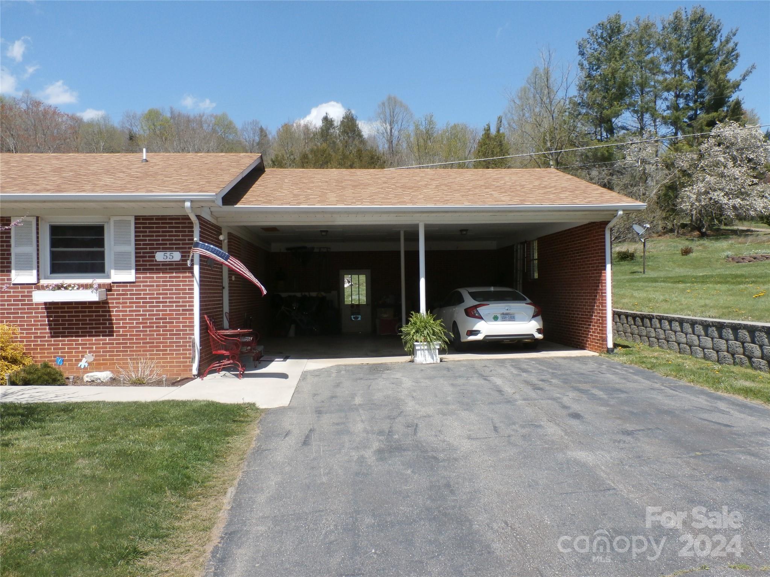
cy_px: 288
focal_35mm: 25
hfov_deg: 69.4
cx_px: 385
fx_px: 556
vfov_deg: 54.9
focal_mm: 4.5
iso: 100
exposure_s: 1/1000
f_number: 3
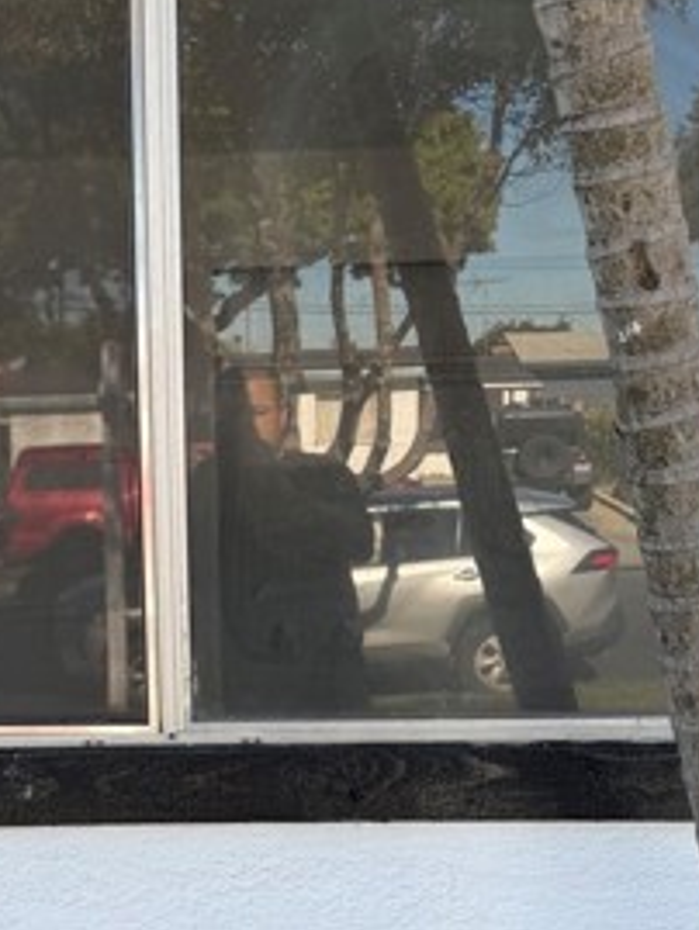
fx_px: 1533
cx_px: 142
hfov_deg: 25.3
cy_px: 633
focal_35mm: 57
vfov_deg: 33.4
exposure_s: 1/840
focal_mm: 6.76
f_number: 1.78
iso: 80
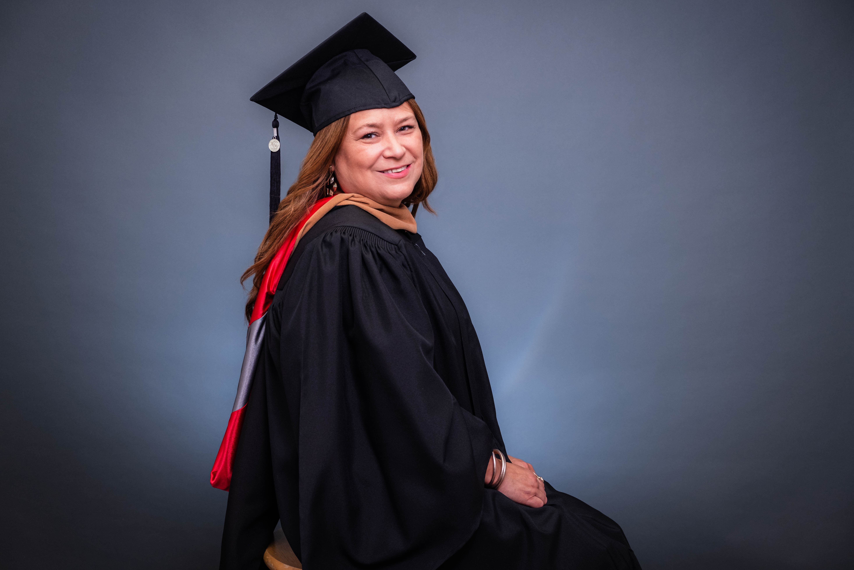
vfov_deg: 28.6
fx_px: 1115
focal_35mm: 47
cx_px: 427
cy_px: 285
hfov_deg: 41.9
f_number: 3.6
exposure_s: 1/125
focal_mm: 31.5
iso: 200
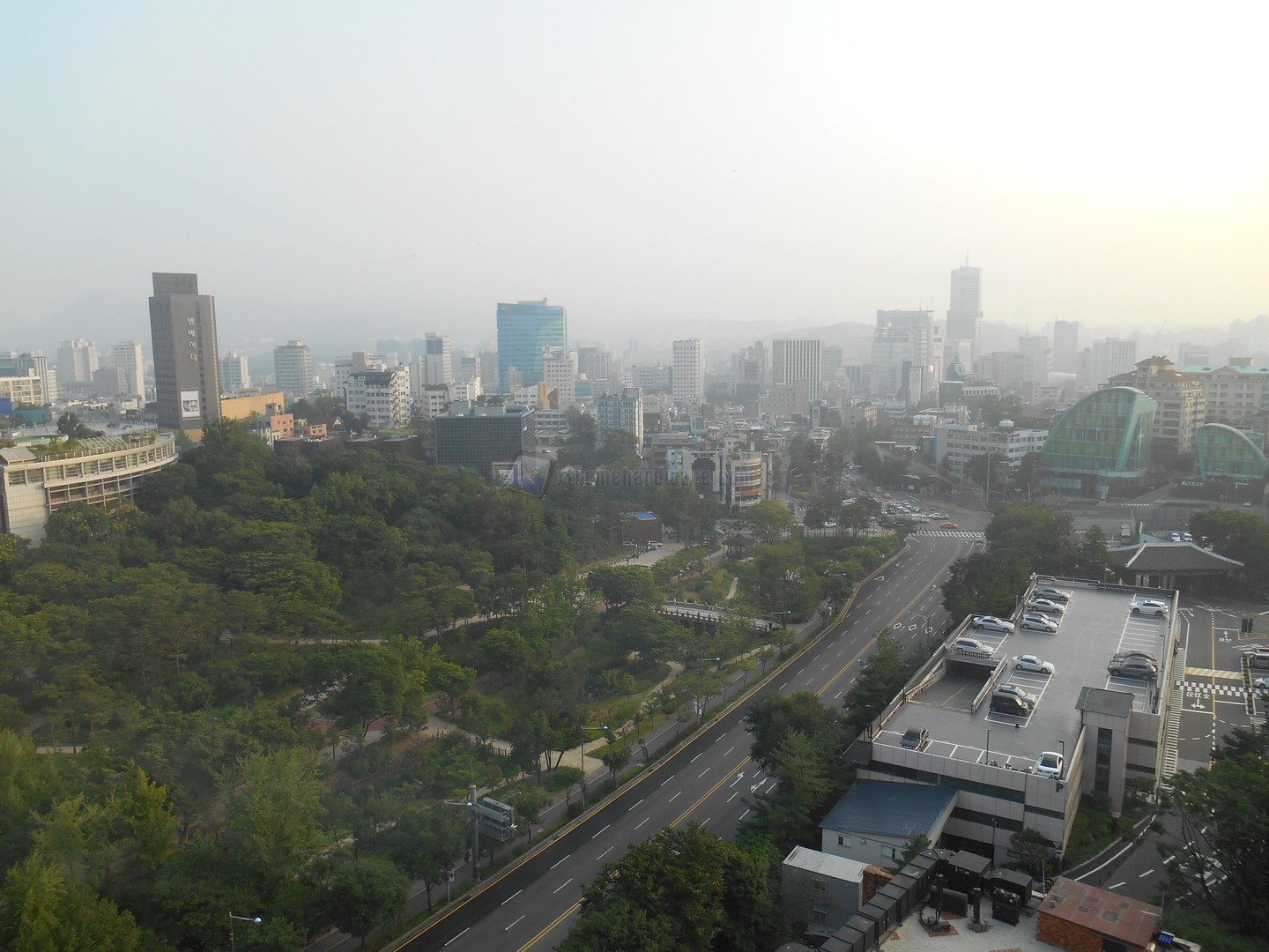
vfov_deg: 53.1
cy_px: 476
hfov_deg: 67.3
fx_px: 953
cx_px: 634
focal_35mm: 26
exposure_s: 1/200
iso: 80
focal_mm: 4.7
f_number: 3.4
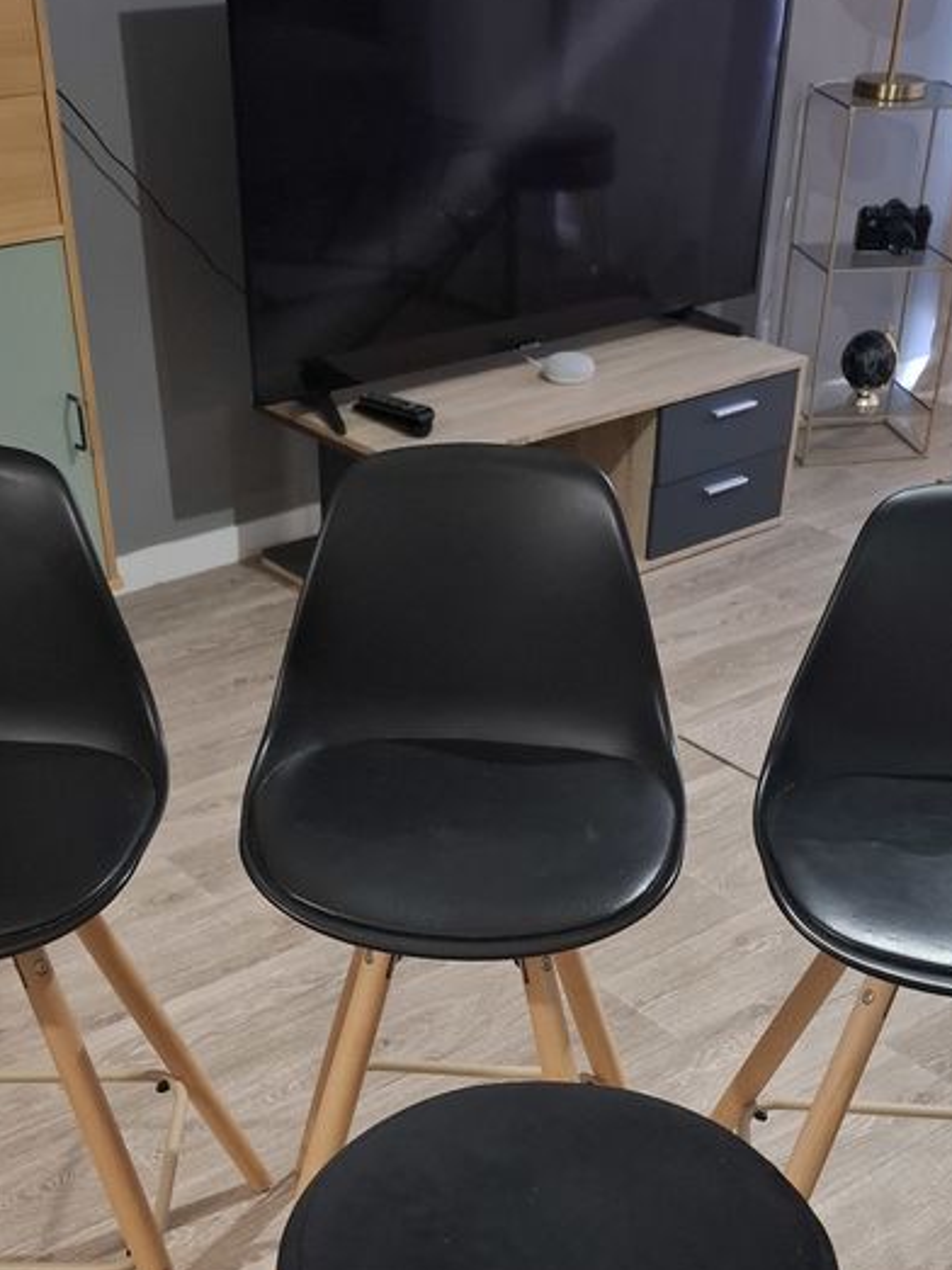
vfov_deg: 39.6
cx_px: 461
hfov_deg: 32.9
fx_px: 1614
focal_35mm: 44
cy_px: 1158
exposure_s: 1/25
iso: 640
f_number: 1.8
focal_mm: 5.54
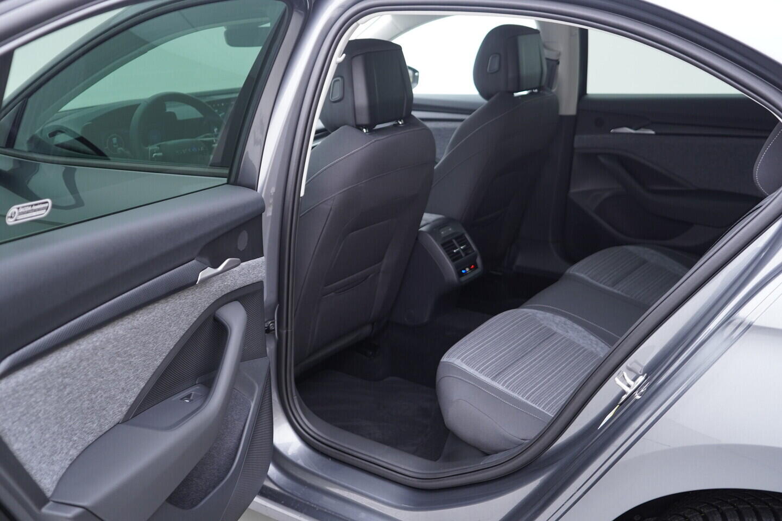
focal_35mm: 36
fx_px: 782
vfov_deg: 36.9
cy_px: 260
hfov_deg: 53.1
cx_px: 391
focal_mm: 24
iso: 250
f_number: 2.8
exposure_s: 1/40
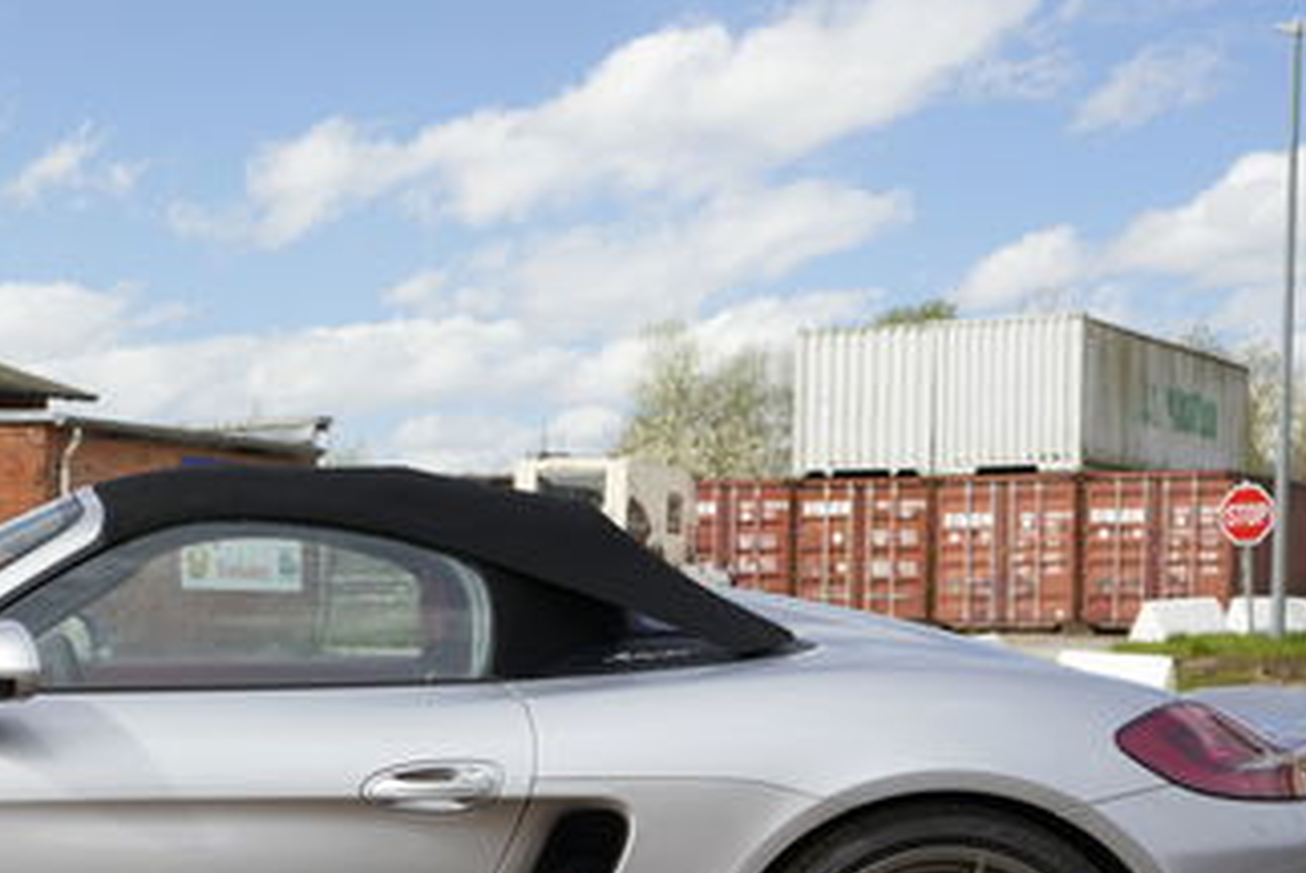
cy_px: 837
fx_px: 2760
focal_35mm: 76
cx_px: 182
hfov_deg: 25.9
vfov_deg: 17.6
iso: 125
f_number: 4
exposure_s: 1/400
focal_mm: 32
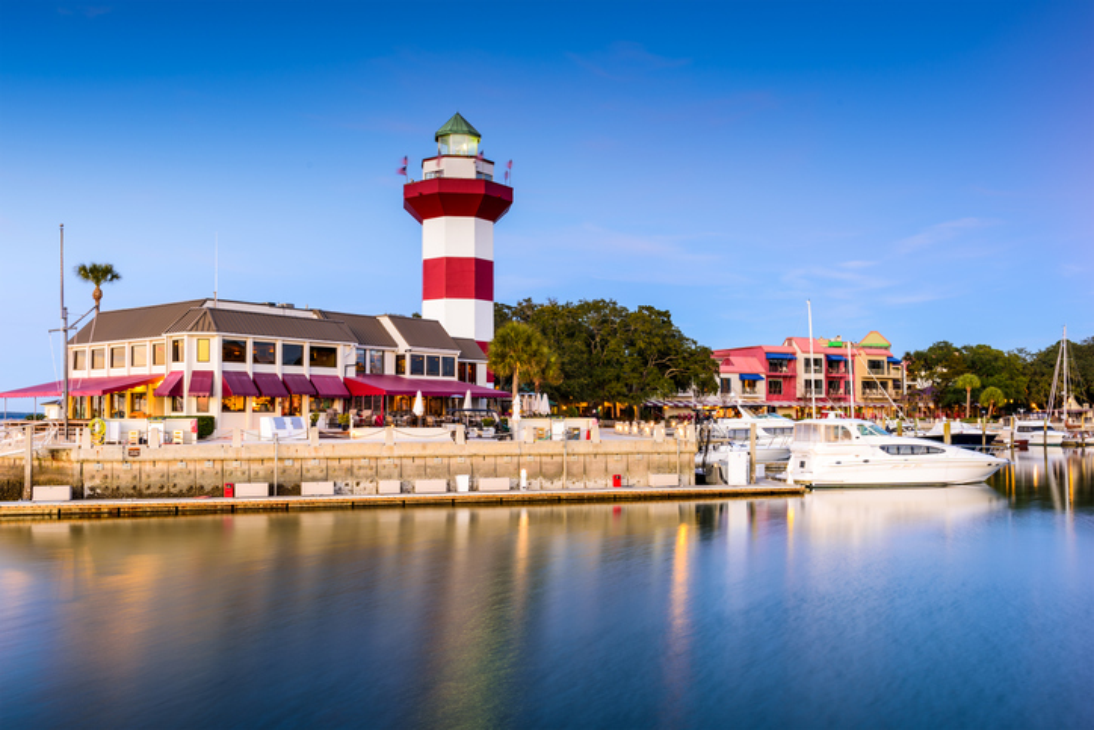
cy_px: 365
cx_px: 547
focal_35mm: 32
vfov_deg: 41.1
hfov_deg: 58.7
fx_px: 973
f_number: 11
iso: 31
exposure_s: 15
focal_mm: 32
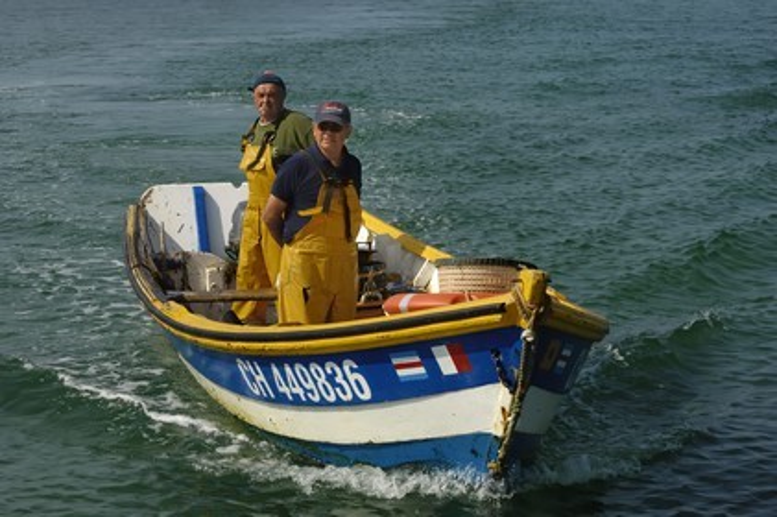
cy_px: 258
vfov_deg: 13.0
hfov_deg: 19.5
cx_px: 388
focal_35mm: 105
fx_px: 2264
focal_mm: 70
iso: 100
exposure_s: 1/200
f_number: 9
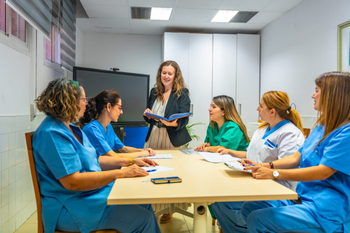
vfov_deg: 40.9
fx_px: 313
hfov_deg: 58.4
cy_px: 116
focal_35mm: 32
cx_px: 175
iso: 640
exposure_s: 1/160
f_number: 2.8
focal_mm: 32.2
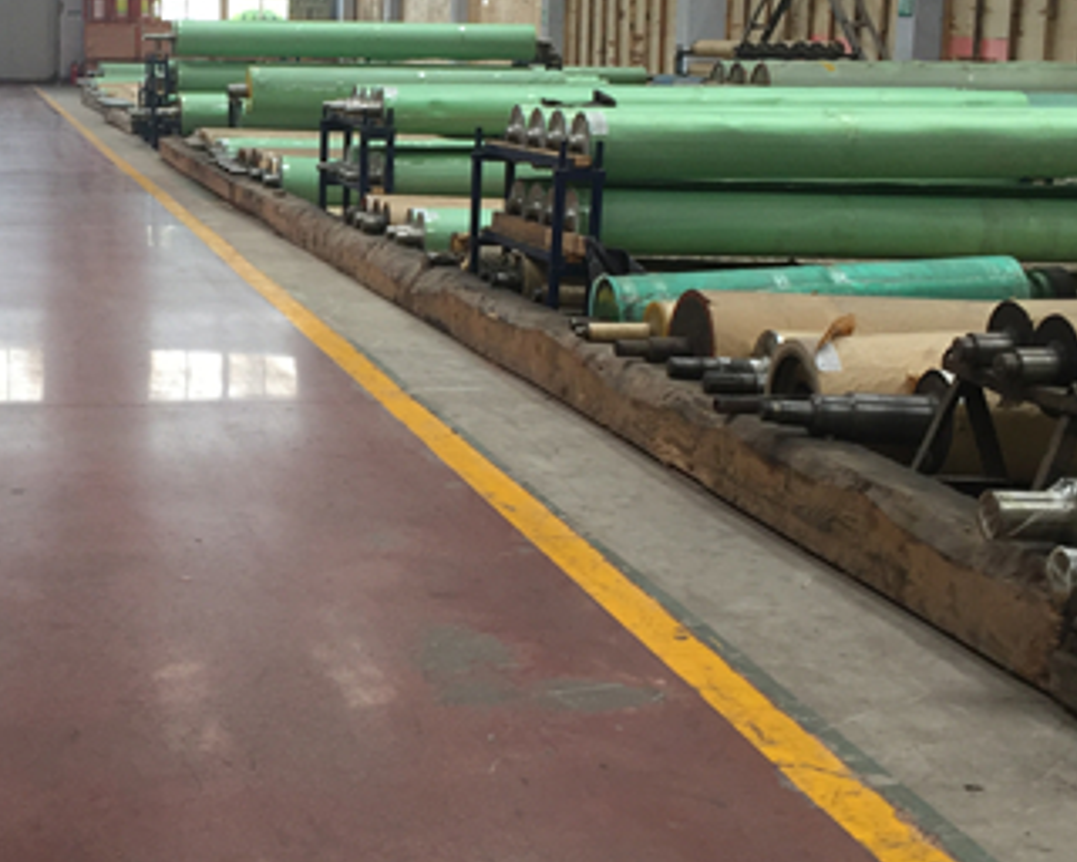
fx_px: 1976
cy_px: 322
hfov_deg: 29.8
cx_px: 215
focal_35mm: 62
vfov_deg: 24.5
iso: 40
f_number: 2.2
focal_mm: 4.15
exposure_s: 1/50
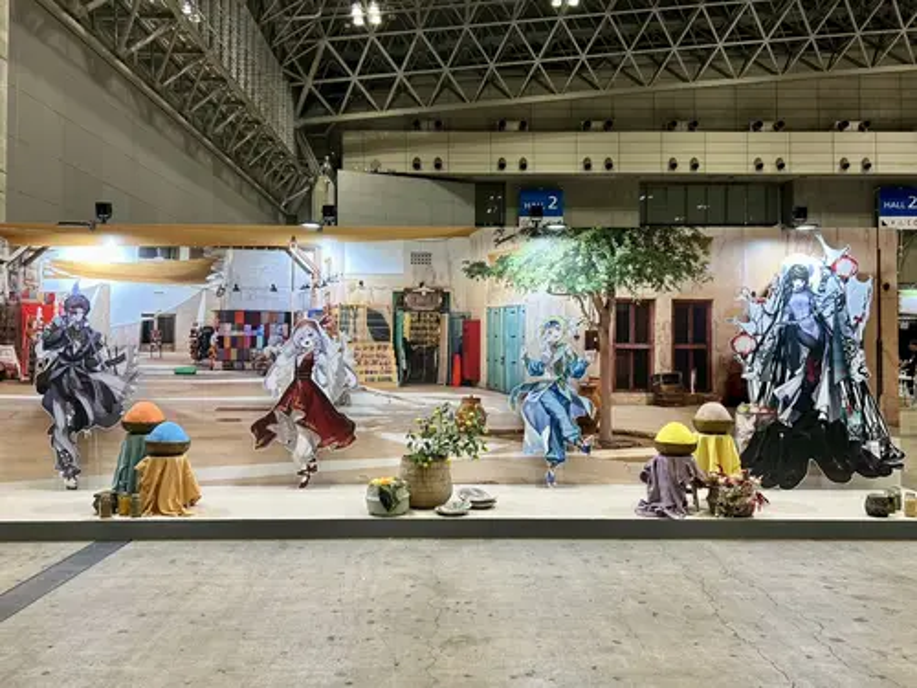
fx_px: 689
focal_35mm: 26
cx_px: 458
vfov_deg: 53.1
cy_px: 344
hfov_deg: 67.3
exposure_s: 1/100
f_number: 1.5
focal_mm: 5.7
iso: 100
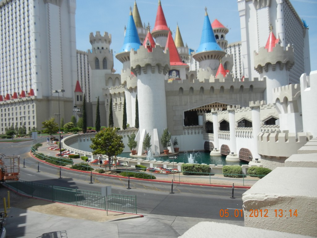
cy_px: 119
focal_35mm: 30
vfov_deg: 46.8
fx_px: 275
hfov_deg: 60.0
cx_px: 158
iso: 160
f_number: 7
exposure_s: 1/466
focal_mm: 5.4
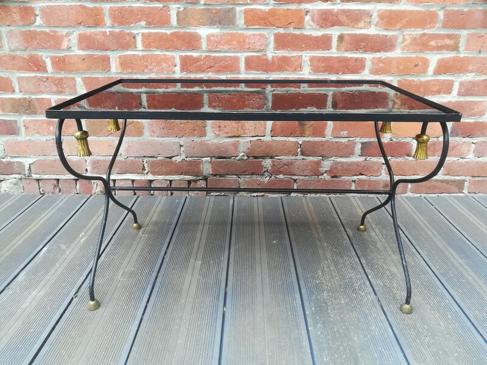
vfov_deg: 53.1
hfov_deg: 67.3
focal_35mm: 26
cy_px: 182
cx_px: 244
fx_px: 366
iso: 80
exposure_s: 1/100
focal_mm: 3.83
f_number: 2.2
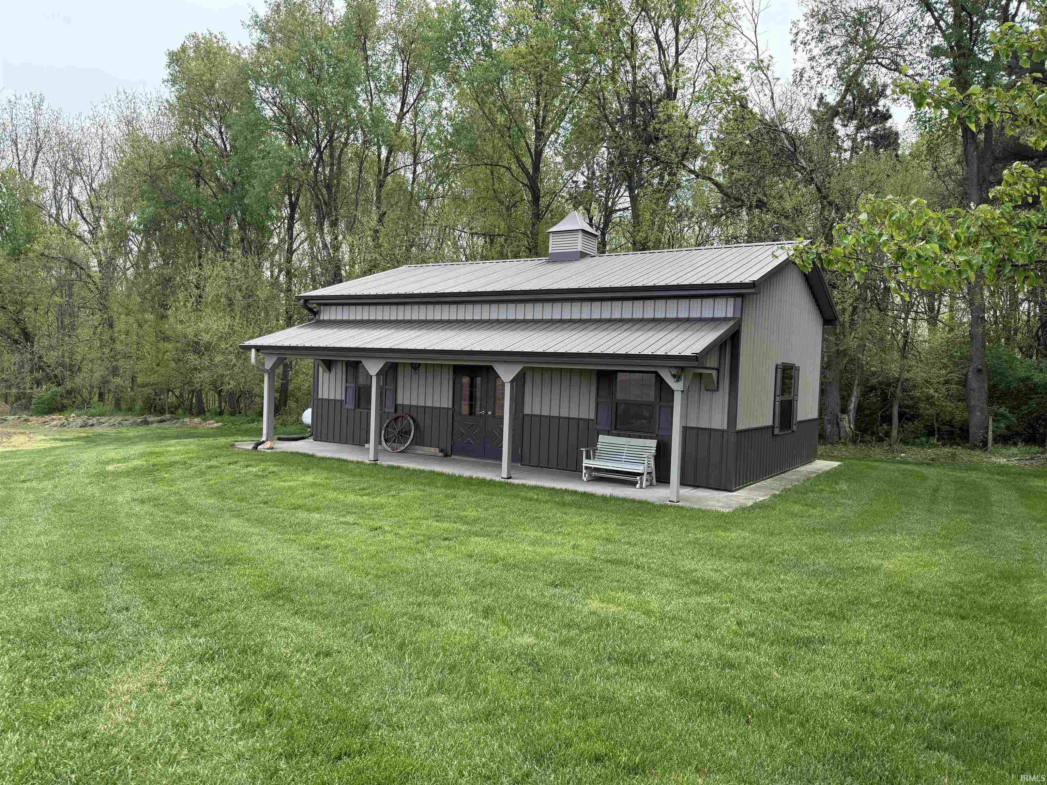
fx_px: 726
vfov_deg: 56.8
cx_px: 524
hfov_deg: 71.6
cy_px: 392
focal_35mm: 24
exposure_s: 1/1553
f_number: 1.78
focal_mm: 6.76
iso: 100
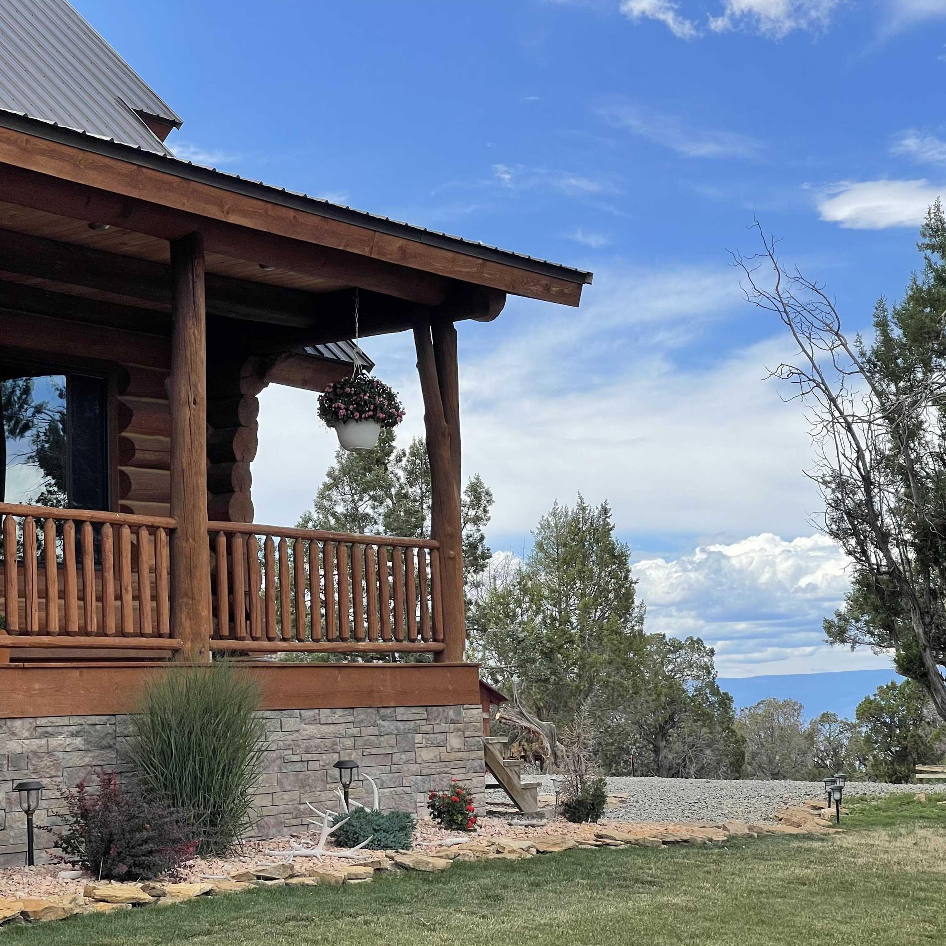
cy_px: 474
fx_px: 2350
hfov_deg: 22.8
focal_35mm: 76
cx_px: 425
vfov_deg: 22.8
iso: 20
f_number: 2.2
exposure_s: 1/1220
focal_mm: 7.5
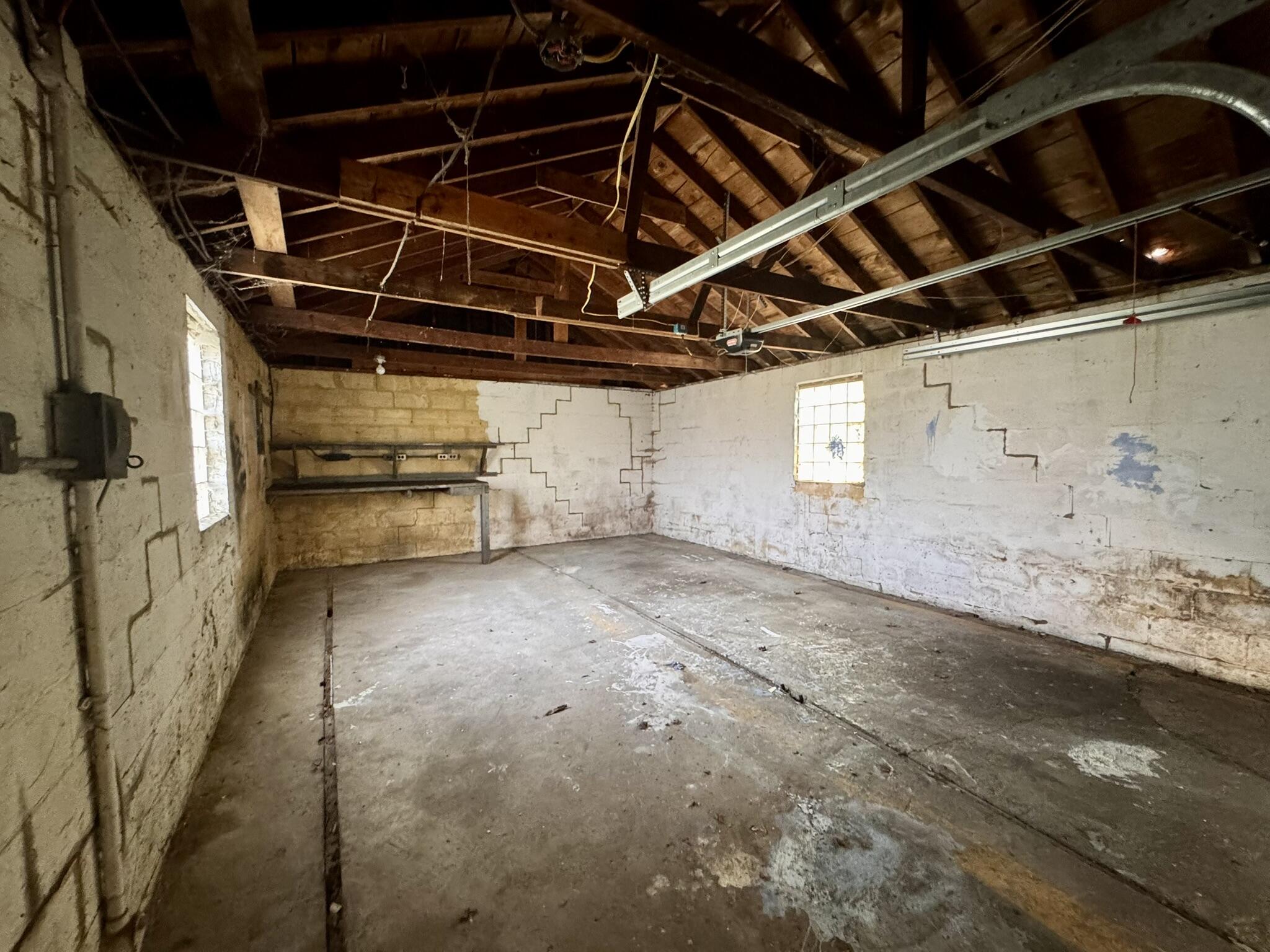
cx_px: 635
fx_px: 514
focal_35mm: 14
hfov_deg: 102.1
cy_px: 476
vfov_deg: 85.7
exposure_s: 1/60
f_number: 2.2
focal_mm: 2.22
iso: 640
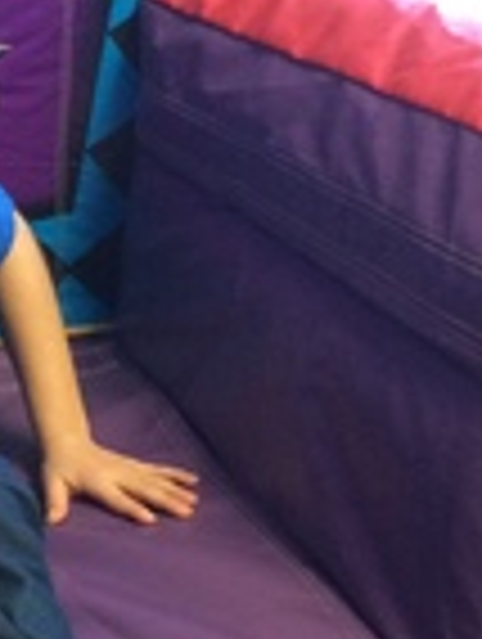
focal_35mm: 98
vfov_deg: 20.0
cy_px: 284
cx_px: -221
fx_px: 1814
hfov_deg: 14.2
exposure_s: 1/30
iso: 200
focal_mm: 4.15
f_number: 2.2
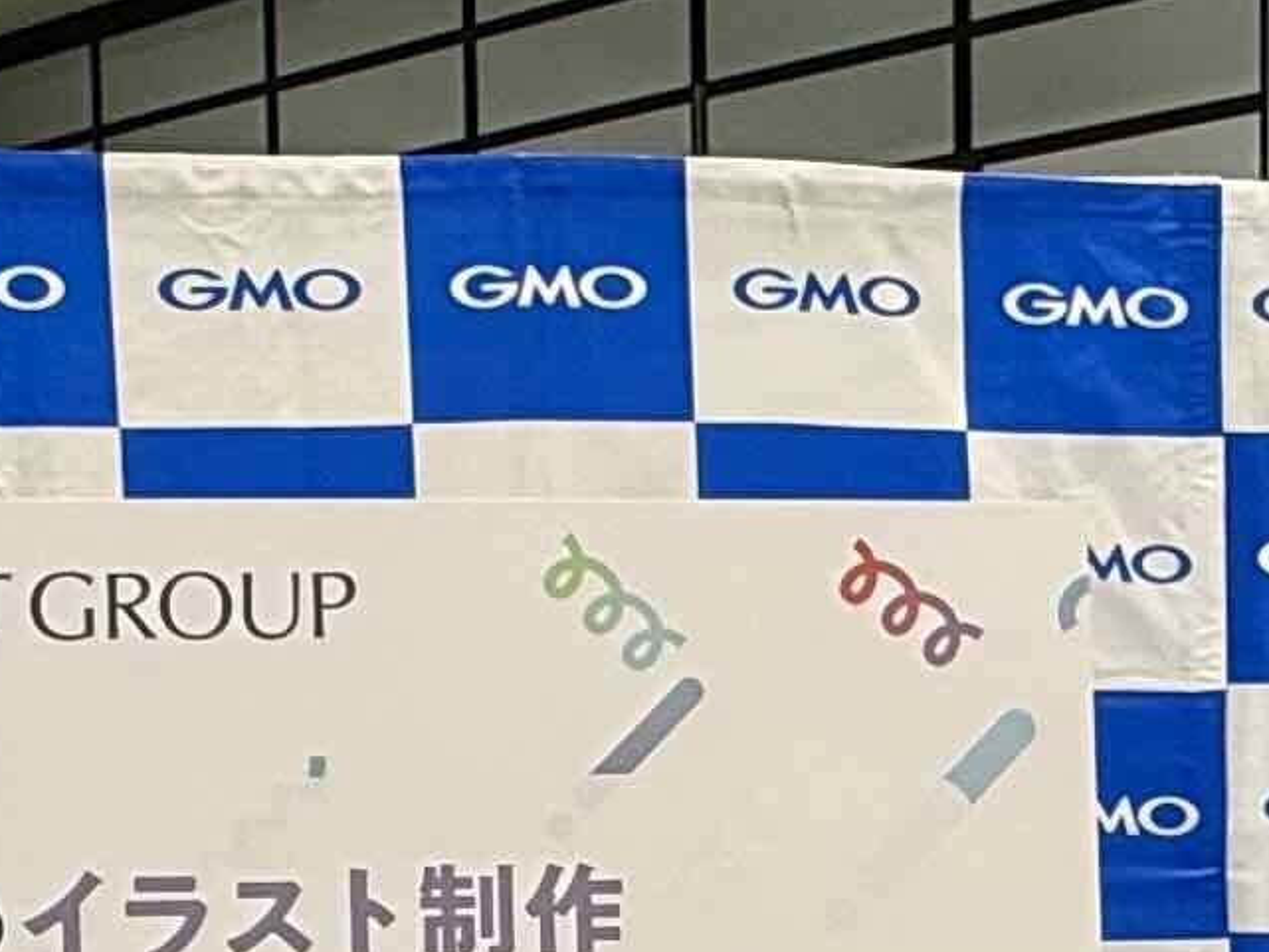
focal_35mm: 88
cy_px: 1089
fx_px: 3227
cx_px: 826
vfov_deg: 16.2
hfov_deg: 22.2
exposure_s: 1/99
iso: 160
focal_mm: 2.22
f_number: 2.2
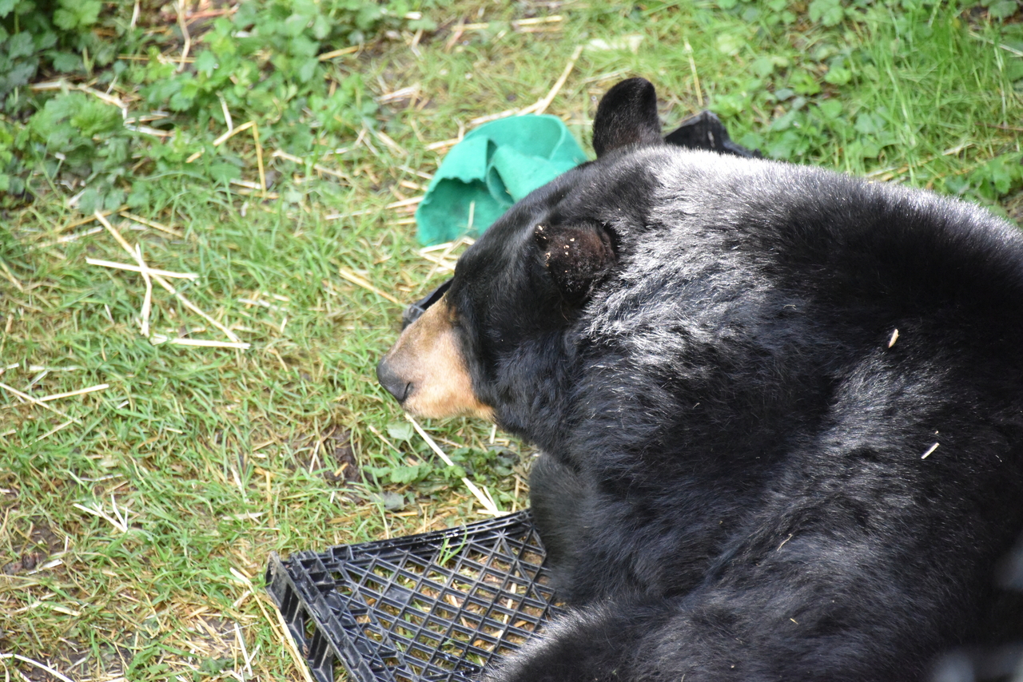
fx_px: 8526
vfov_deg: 4.6
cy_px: 341
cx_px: 512
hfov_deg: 6.9
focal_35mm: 300
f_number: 5.6
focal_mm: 300
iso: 6400
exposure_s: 1/640
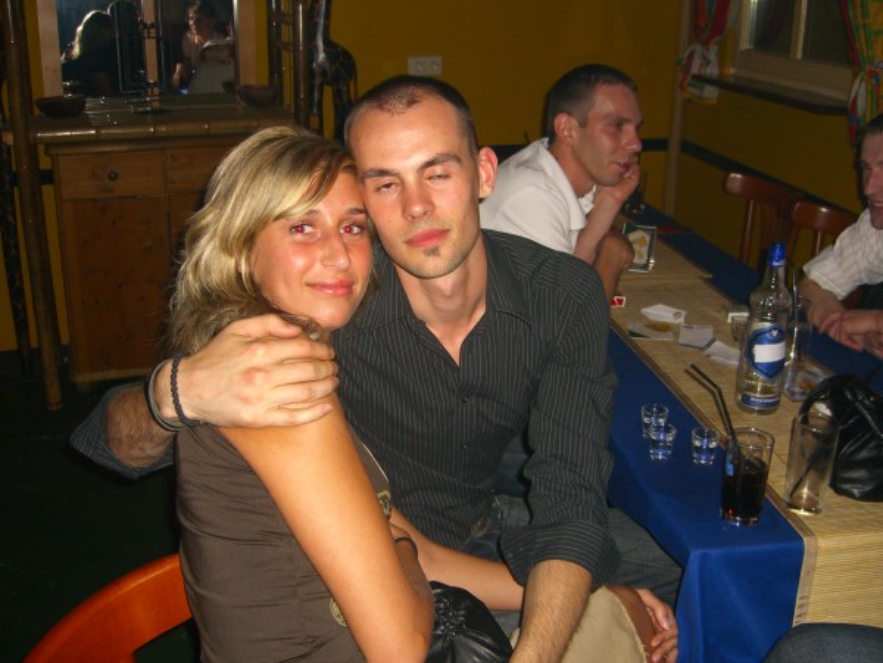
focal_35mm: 38
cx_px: 442
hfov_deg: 49.0
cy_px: 332
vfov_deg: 37.7
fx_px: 969
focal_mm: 7.9
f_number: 2.8
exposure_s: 1/60
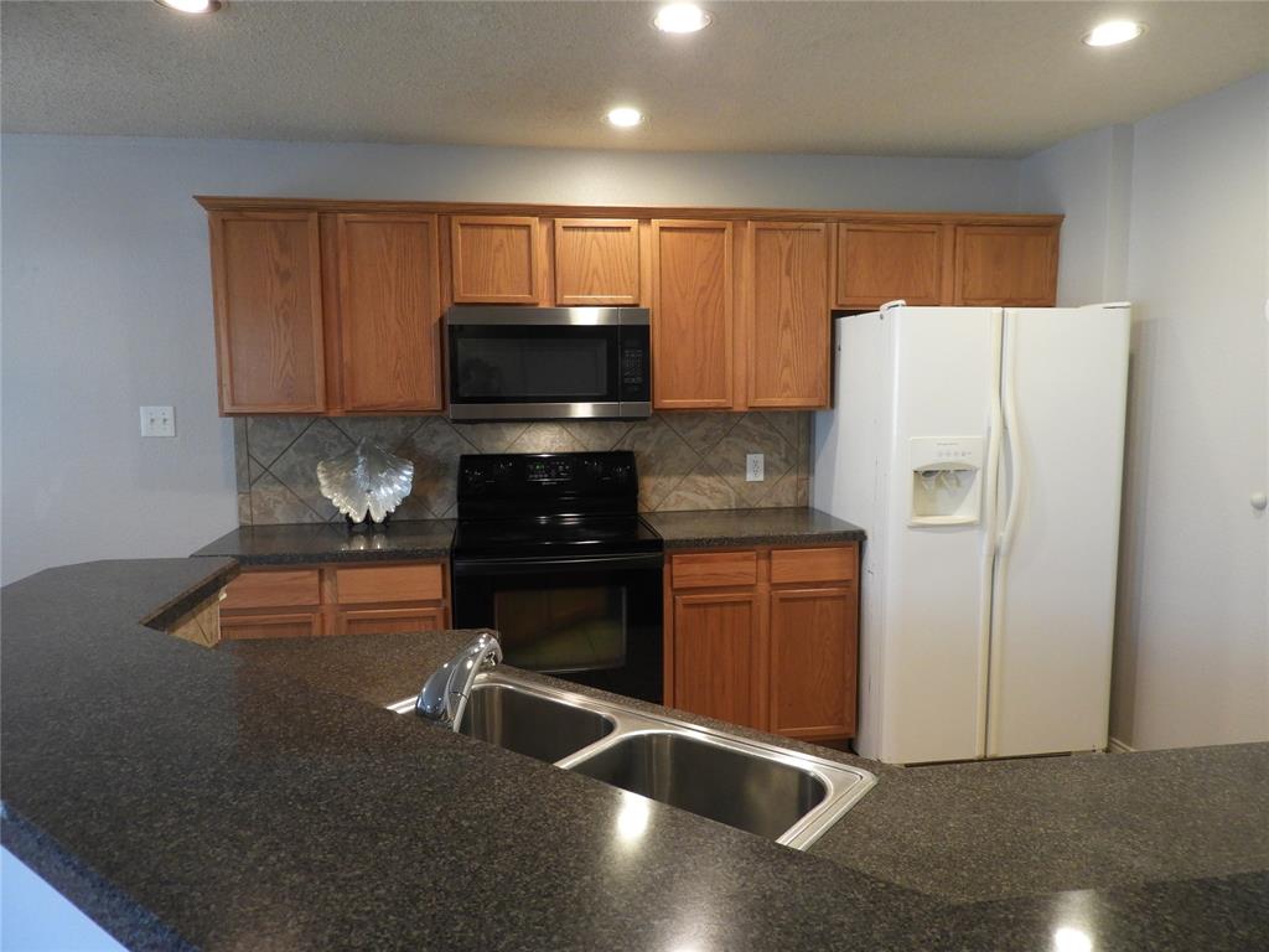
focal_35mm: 24
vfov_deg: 56.8
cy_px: 476
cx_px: 634
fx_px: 880
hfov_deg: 71.6
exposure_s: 1/30
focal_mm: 4.3
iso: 280
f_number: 3.3
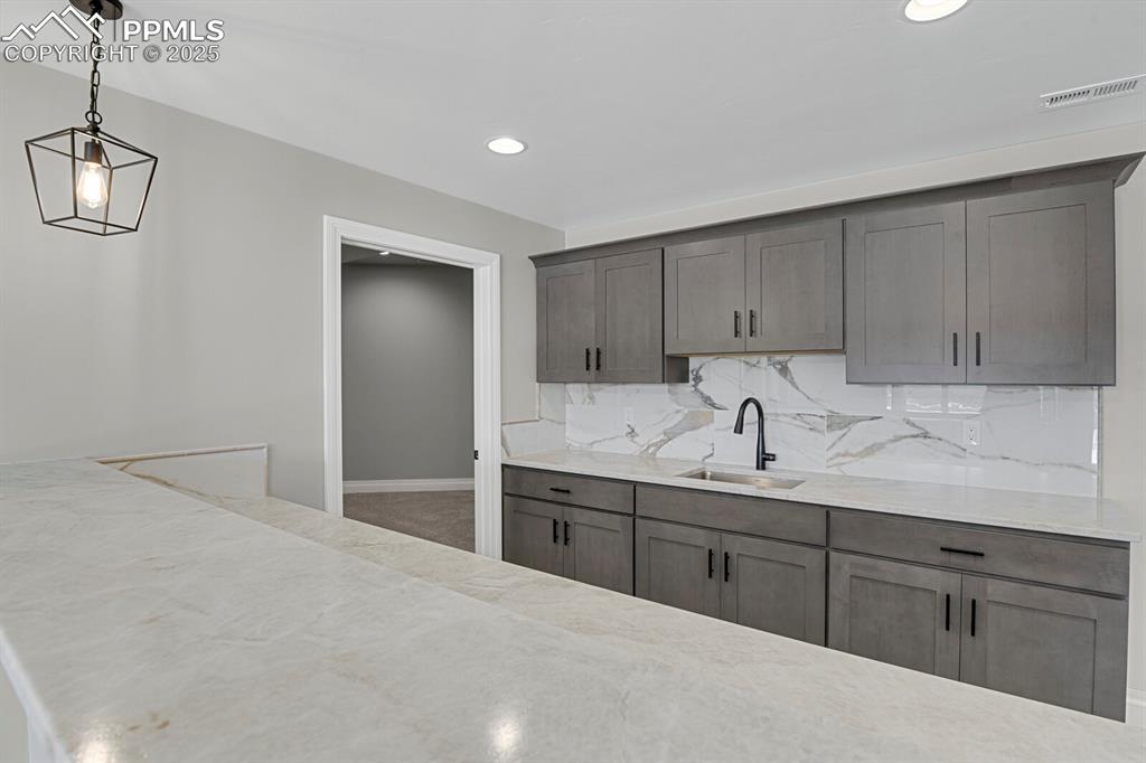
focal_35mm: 17
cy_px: 382
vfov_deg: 70.4
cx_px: 573
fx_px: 541
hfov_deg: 93.3
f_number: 8
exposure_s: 1/20
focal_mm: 17
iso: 9000
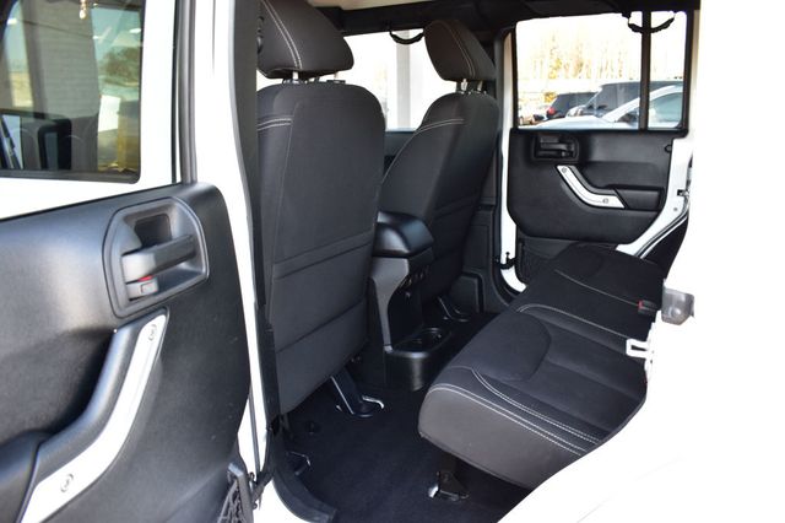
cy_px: 262
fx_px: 588
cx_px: 392
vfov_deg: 47.9
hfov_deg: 67.4
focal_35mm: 27
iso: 400
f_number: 6.3
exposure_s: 1/15
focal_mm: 18
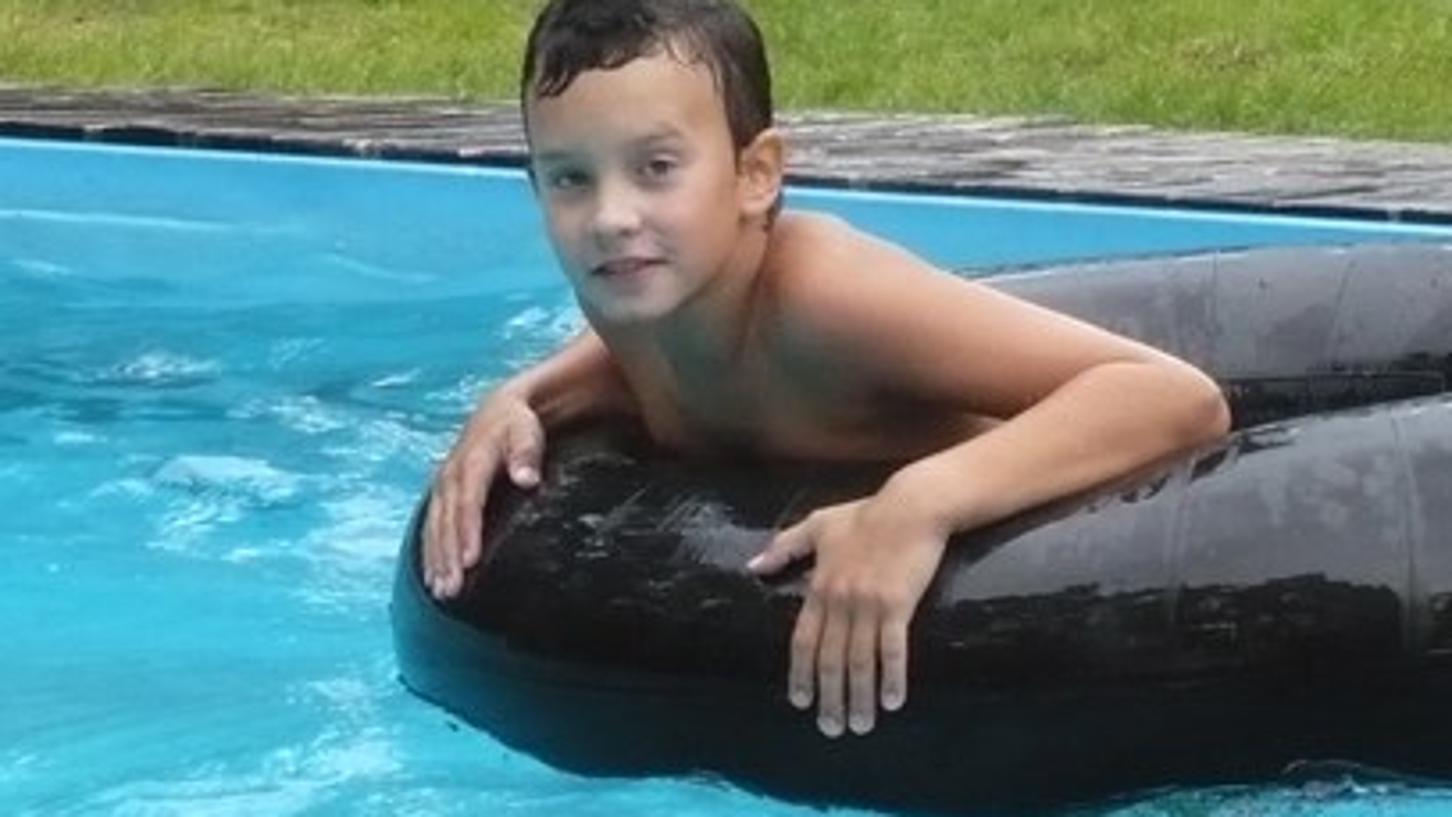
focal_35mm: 231
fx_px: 8894
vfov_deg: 5.3
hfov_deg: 9.3
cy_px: 510
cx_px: 778
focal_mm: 17.4
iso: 400
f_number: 5
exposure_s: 1/200
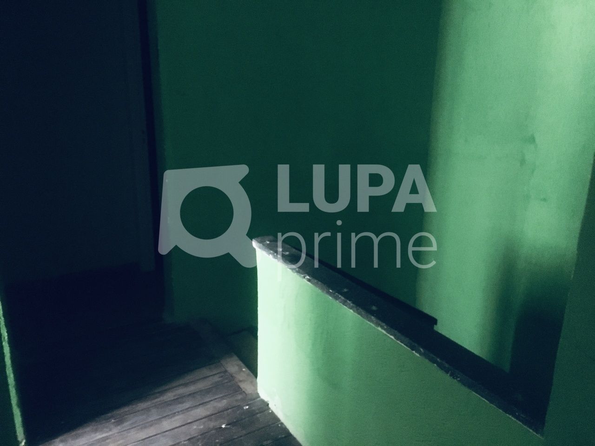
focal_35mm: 29
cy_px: 223
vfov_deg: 48.2
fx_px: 498
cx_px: 298
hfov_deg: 61.7
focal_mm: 4.15
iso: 800
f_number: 2.2
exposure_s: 1/15
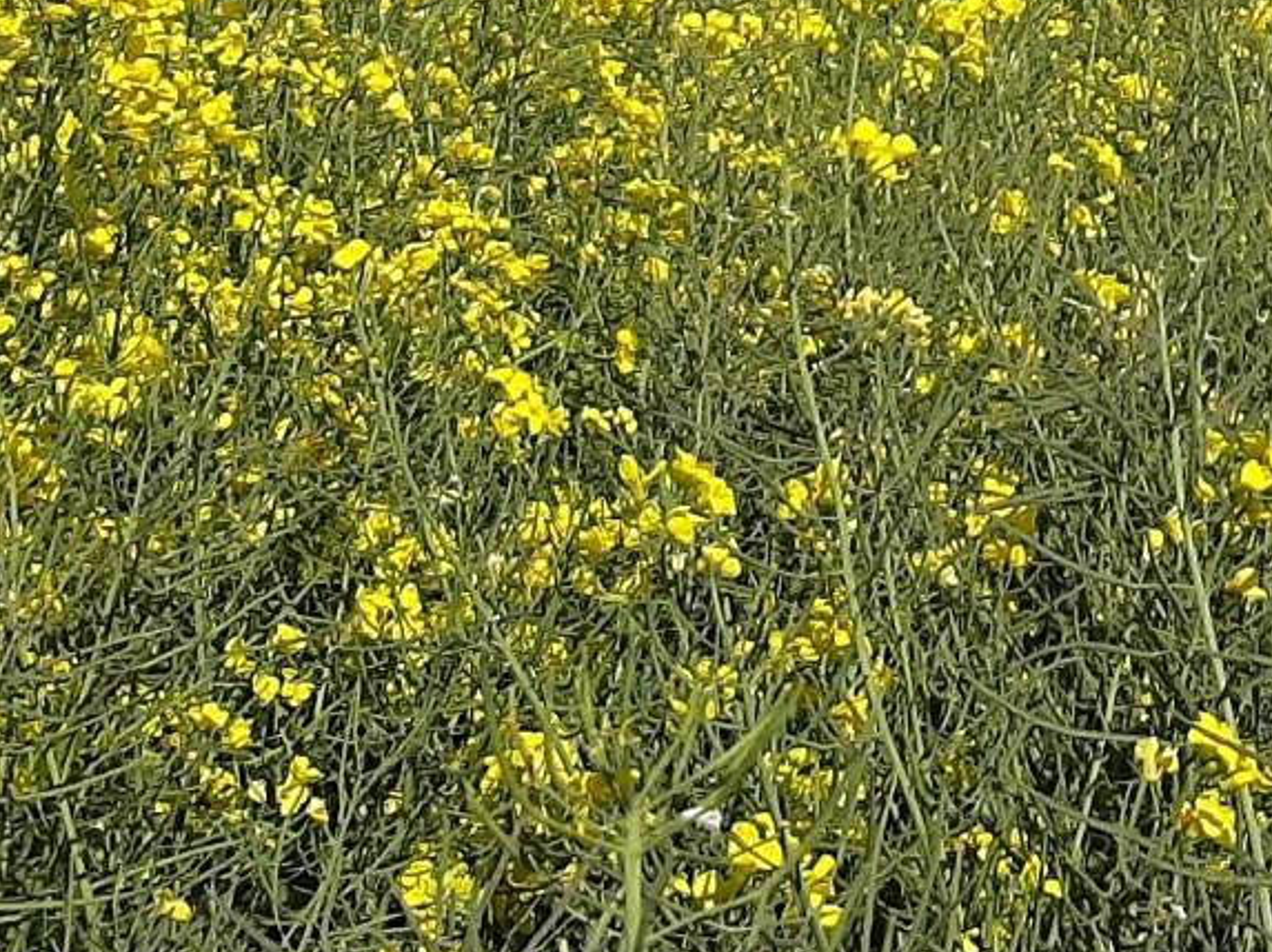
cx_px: 1347
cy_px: -335
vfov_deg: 15.1
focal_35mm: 93
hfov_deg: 20.3
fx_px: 3415
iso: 40
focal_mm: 3.93
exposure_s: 1/3759
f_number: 1.7
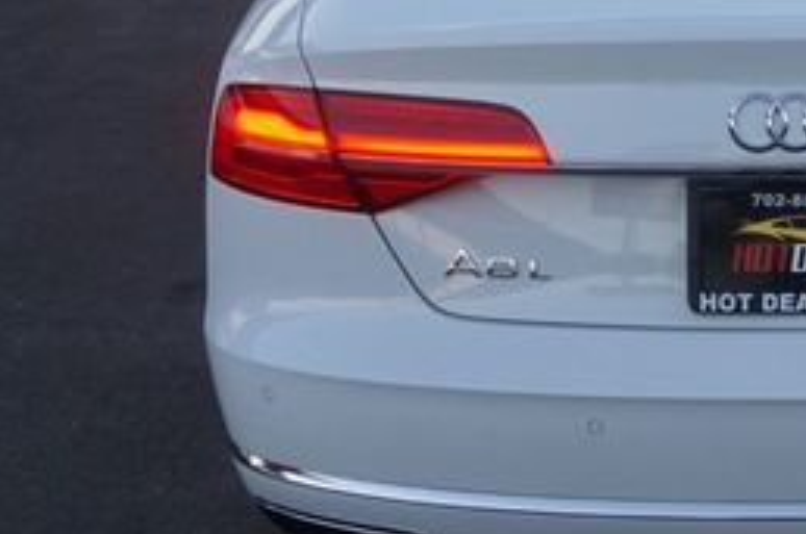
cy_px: 162
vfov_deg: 16.5
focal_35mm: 82
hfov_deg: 24.0
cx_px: 747
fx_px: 1832
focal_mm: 22
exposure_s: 1/160
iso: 200
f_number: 4
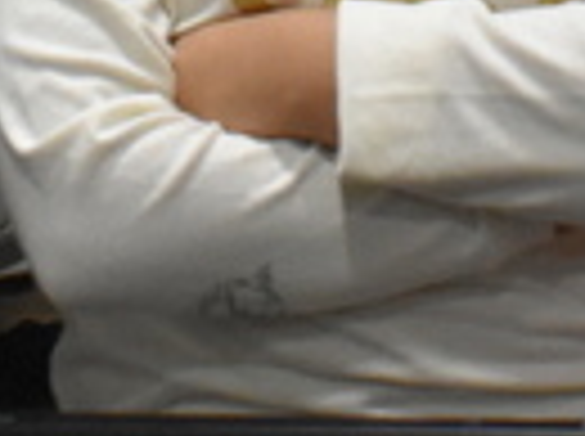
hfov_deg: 5.8
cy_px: -546
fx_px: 5769
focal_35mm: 342
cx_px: 342
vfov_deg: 4.3
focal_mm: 30
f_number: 4.2
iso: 2800
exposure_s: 1/125
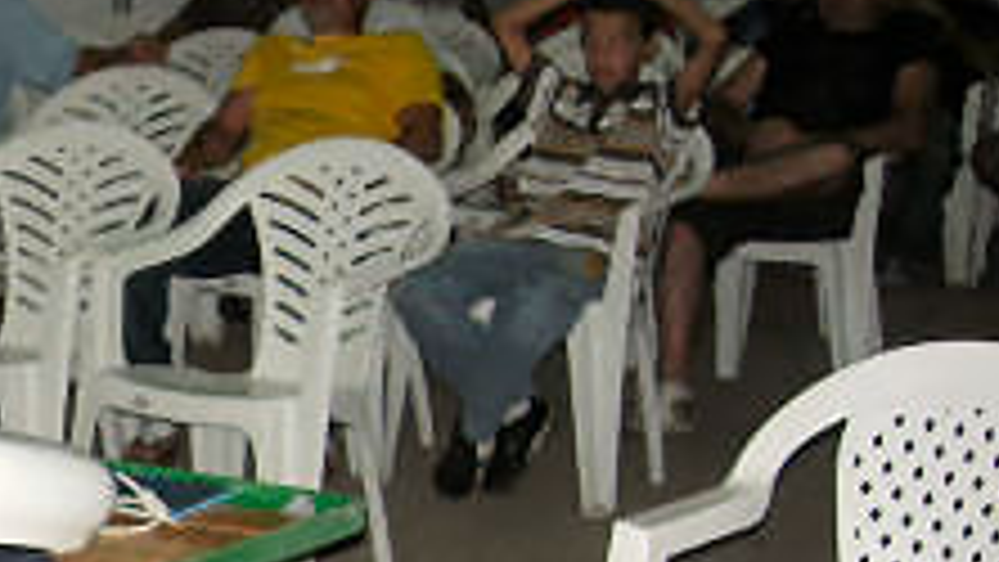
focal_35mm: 110
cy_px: 706
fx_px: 2915
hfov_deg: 18.2
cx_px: -266
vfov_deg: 10.8
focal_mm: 7.8
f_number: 2.8
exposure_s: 1/60.1
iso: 72
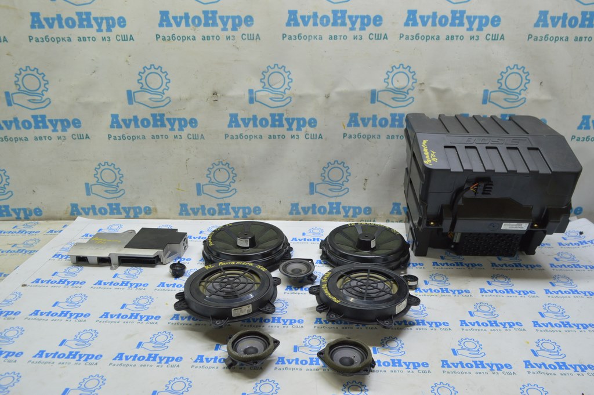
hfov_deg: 67.4
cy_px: 198
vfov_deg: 47.9
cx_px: 297
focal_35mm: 27
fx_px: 445
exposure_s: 1/20
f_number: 5.6
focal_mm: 18
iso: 400
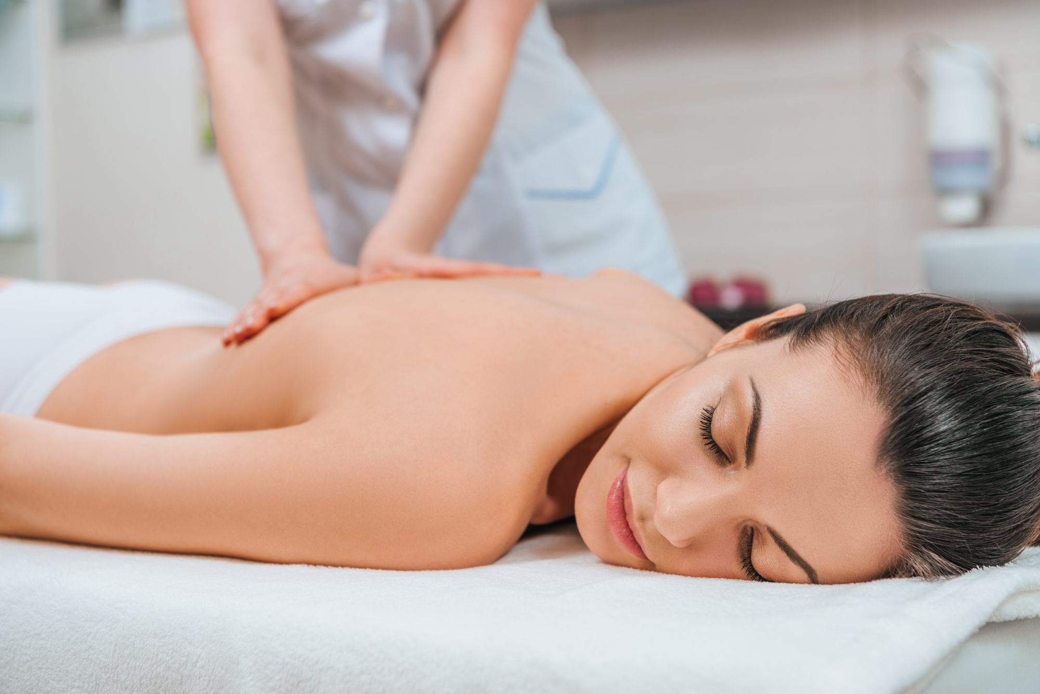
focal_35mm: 55
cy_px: 347
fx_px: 1589
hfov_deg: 36.2
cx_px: 520
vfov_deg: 24.6
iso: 100
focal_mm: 55
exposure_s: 1/160
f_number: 4
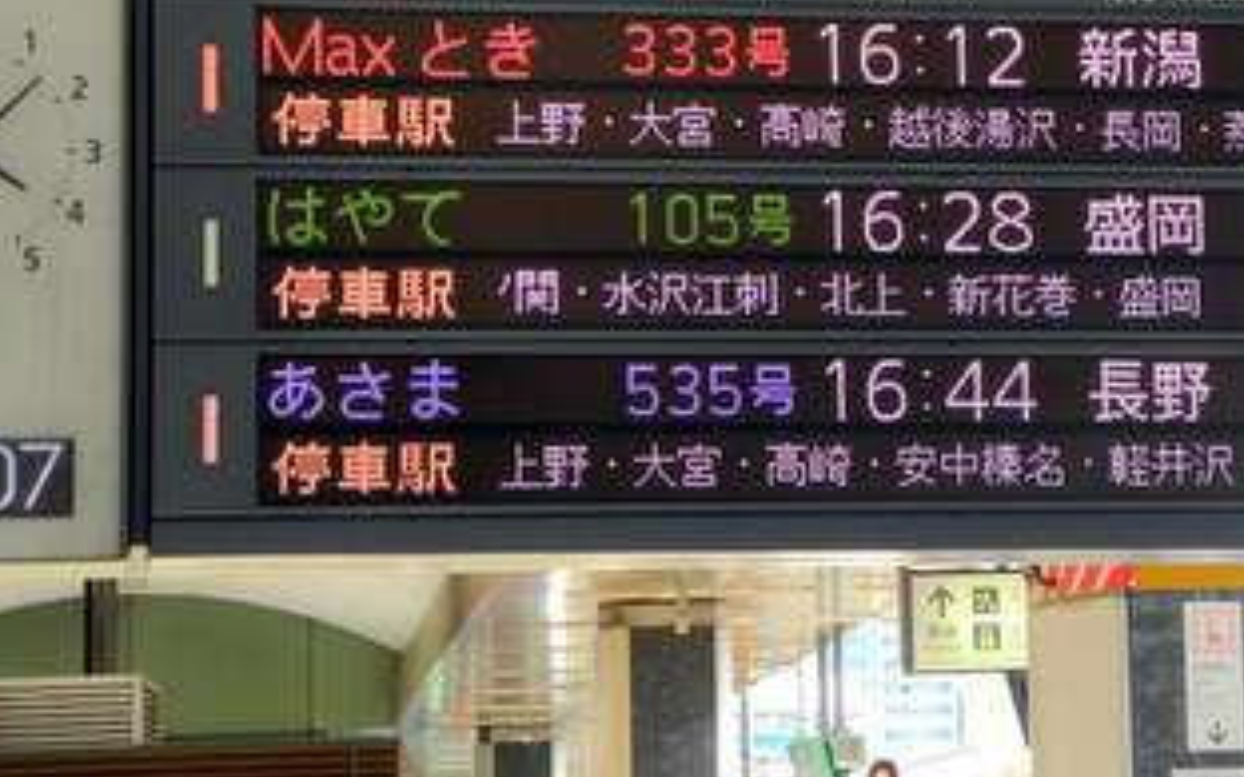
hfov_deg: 16.8
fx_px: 4204
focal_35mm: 124
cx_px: 789
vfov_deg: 10.5
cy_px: 189
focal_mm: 16.3
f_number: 4
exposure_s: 1/58
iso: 100
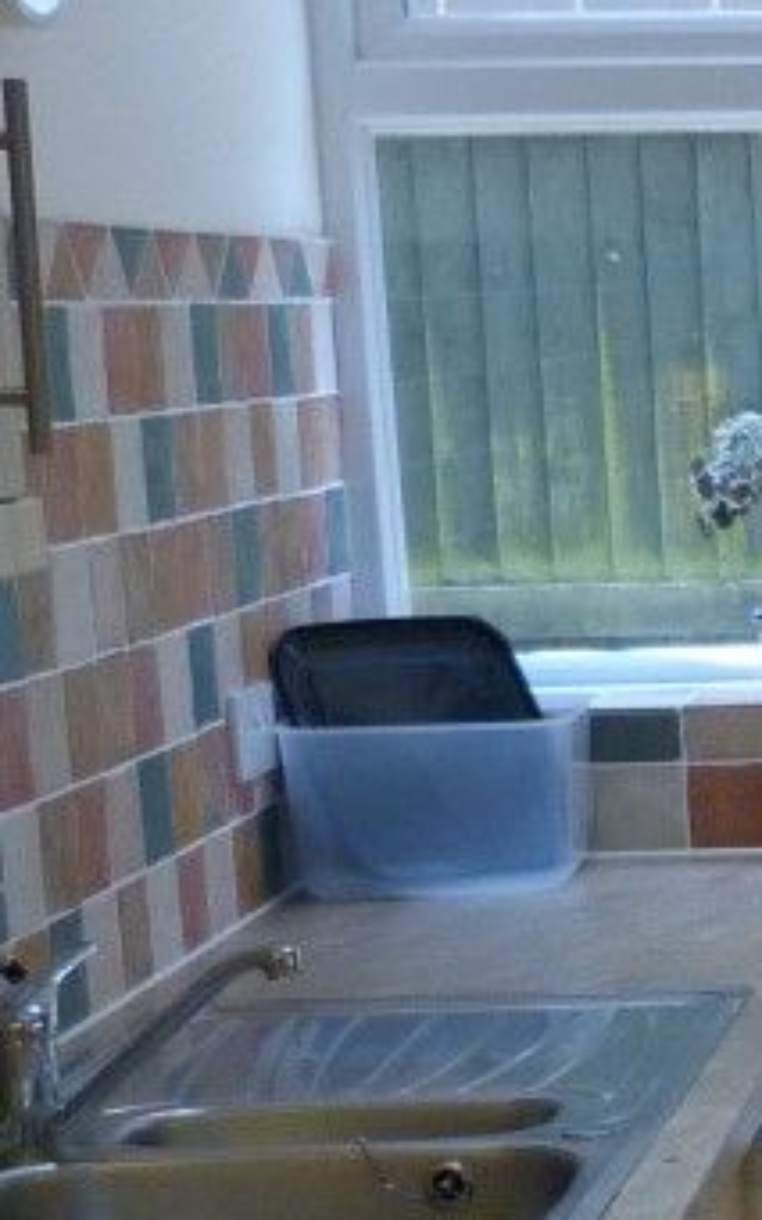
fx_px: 3723
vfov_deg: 18.3
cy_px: 1063
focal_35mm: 112
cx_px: 1717
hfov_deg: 10.4
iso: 200
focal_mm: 4.5
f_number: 2.8
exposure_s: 1/60
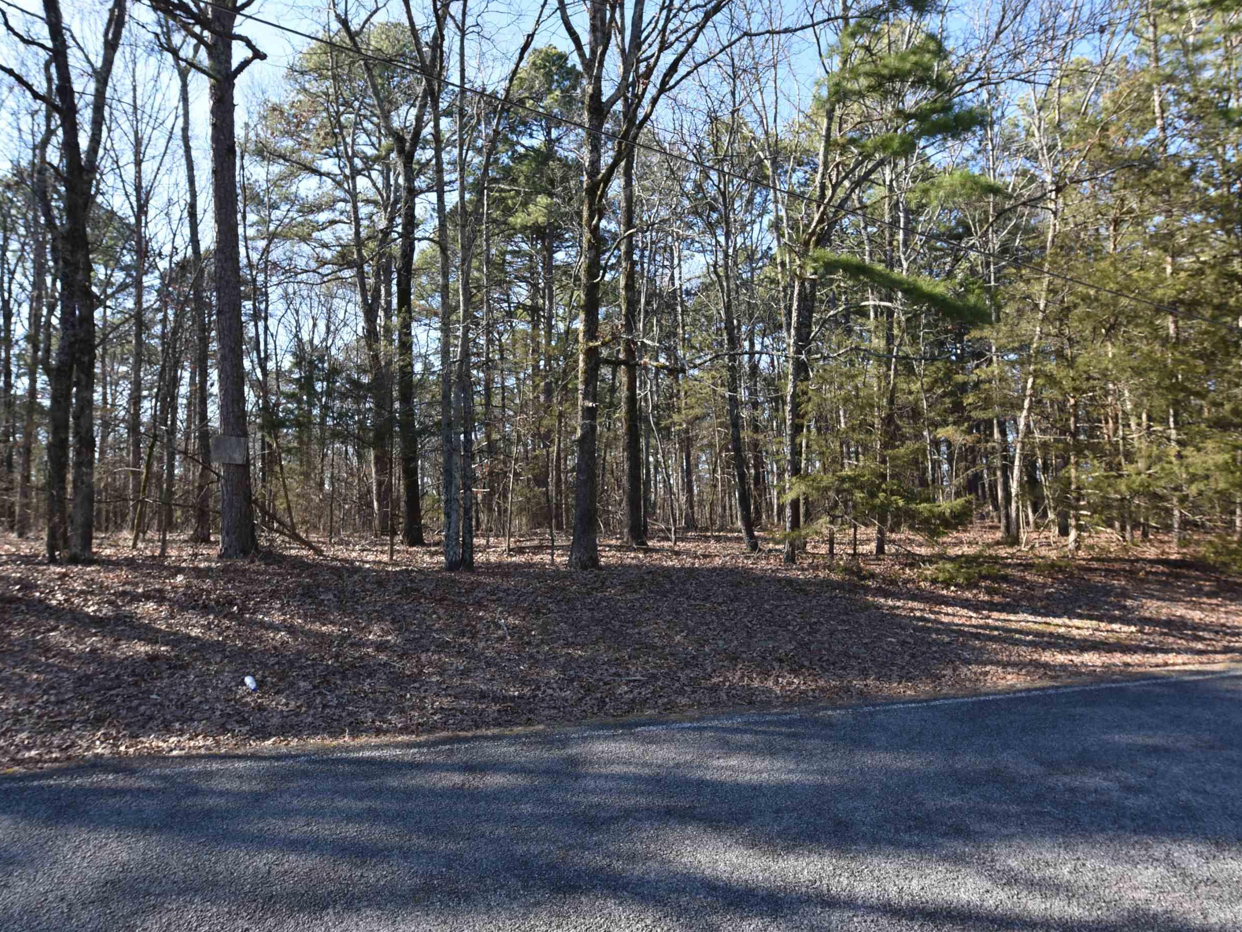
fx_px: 789
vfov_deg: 61.1
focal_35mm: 22
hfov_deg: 76.4
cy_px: 448
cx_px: 619
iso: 400
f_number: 8
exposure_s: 1/250
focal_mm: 18
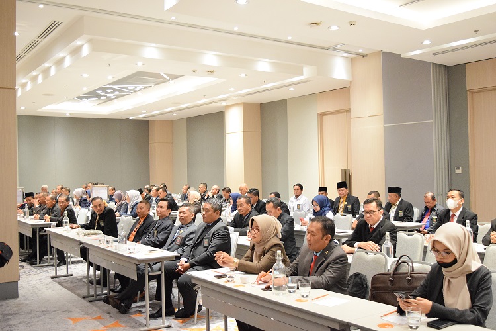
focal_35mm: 38
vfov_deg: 35.5
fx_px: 517
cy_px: 166
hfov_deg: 51.3
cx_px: 248
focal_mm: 25
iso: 3200
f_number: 4
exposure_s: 1/60
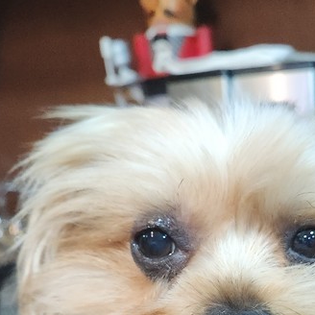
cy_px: 327
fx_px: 638
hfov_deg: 27.2
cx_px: 250
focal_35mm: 62
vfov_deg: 26.1
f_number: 1.8
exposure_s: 1/60
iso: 640
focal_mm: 5.4
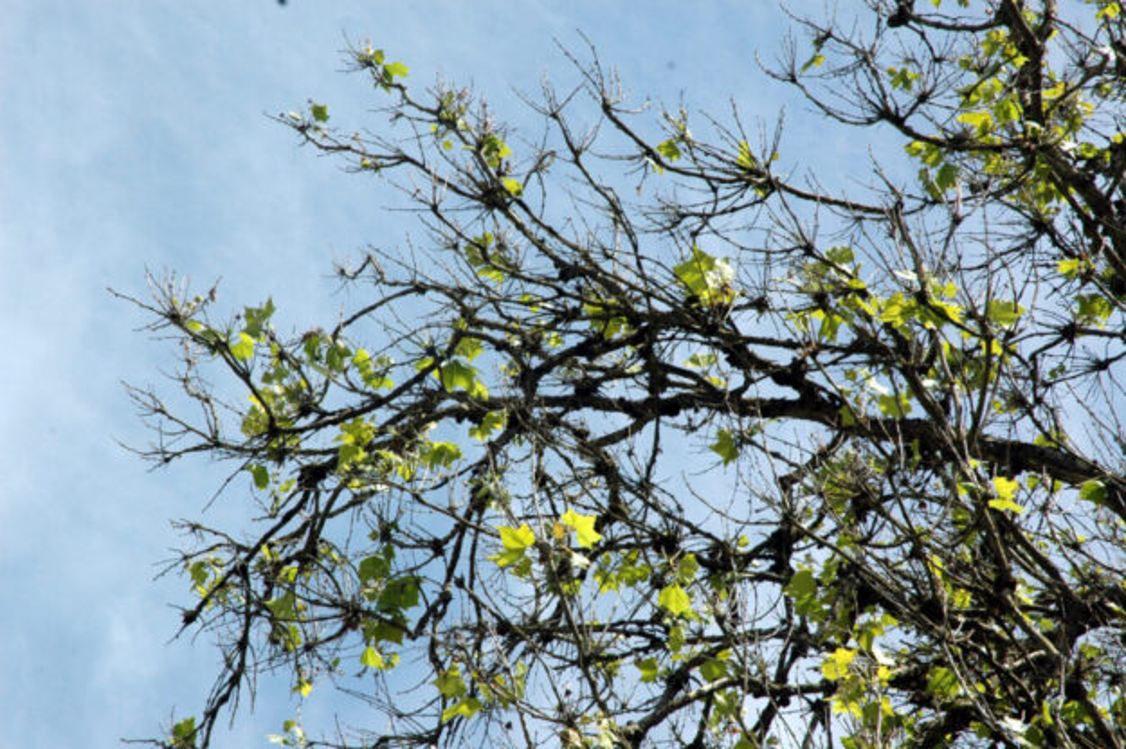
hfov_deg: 19.5
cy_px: 374
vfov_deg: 13.0
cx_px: 563
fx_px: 3282
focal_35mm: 105
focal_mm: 70
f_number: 11
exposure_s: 1/500
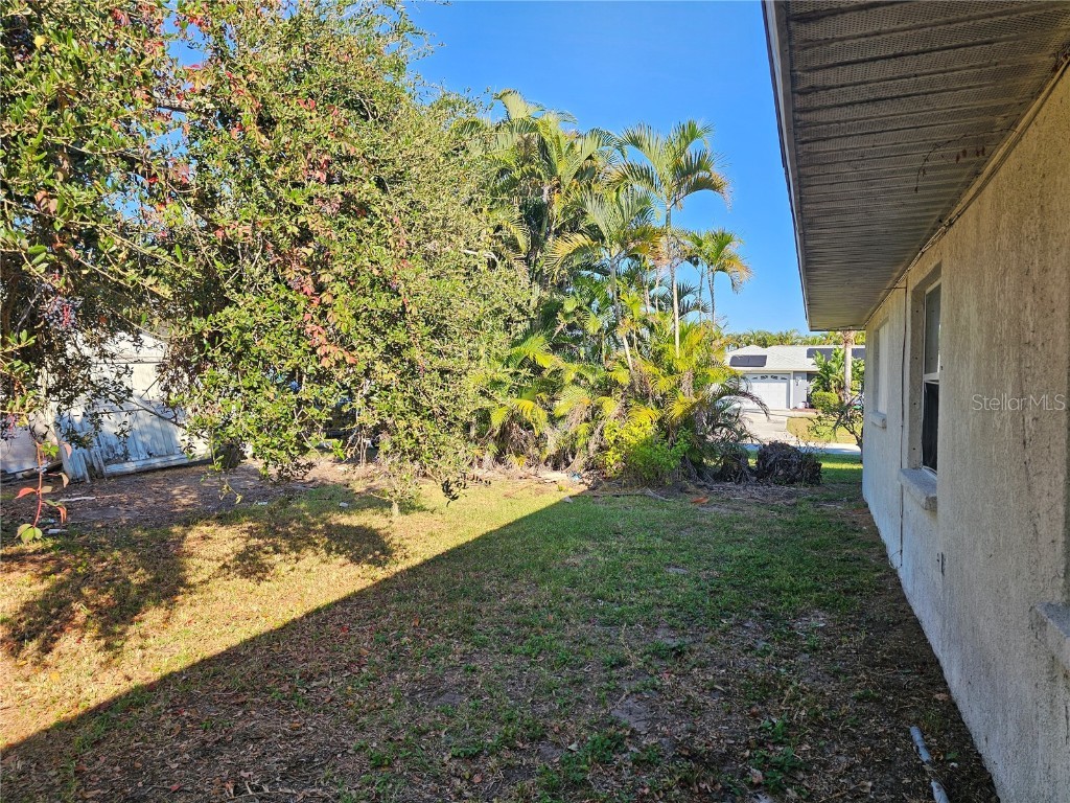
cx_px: 535
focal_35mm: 23
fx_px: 711
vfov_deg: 58.9
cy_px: 402
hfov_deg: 73.9
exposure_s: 1/232
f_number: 1.7
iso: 10
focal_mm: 6.3
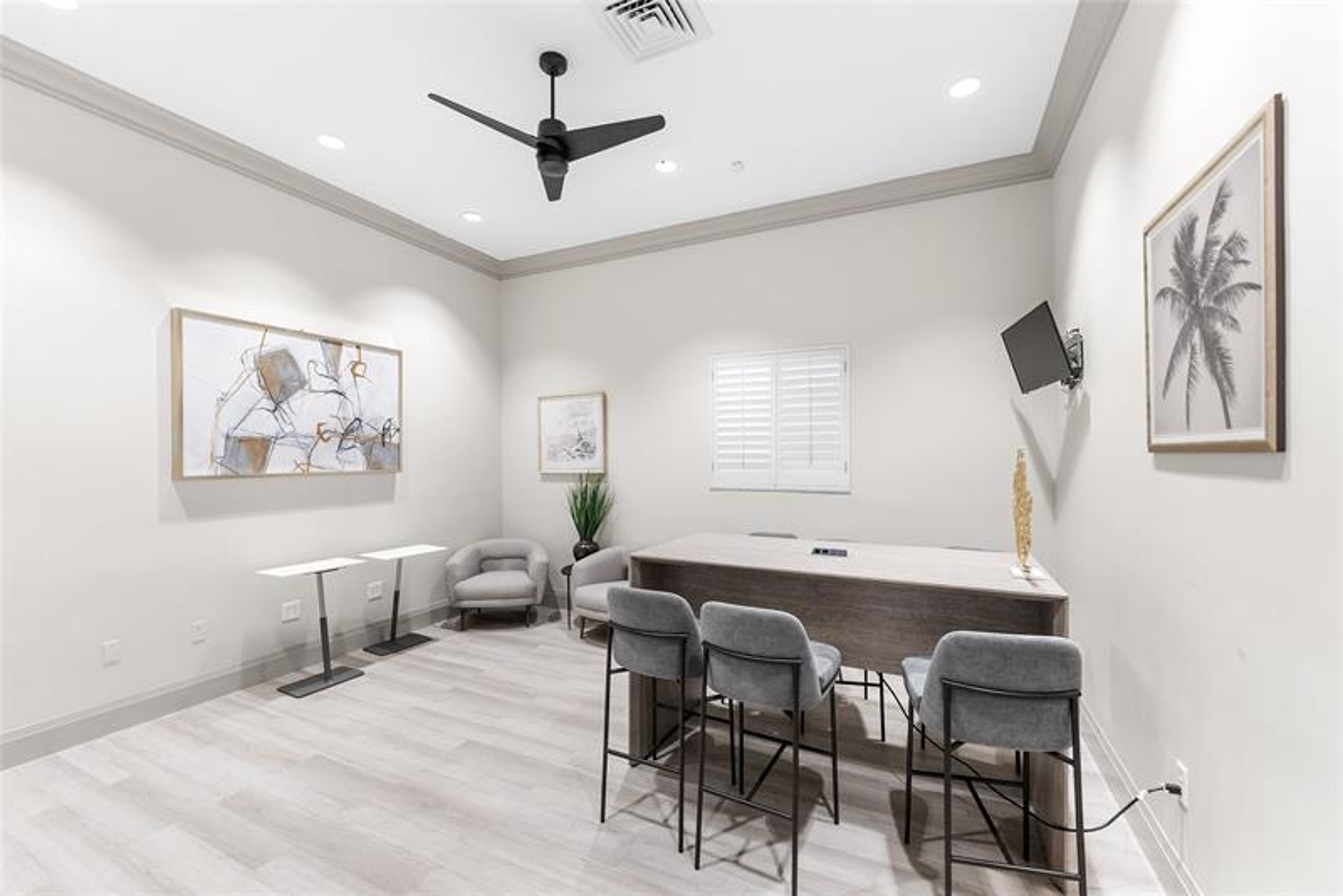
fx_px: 522
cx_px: 672
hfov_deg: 104.2
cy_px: 448
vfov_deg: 81.3
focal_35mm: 14
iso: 800
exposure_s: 1/160
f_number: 2.8
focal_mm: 14
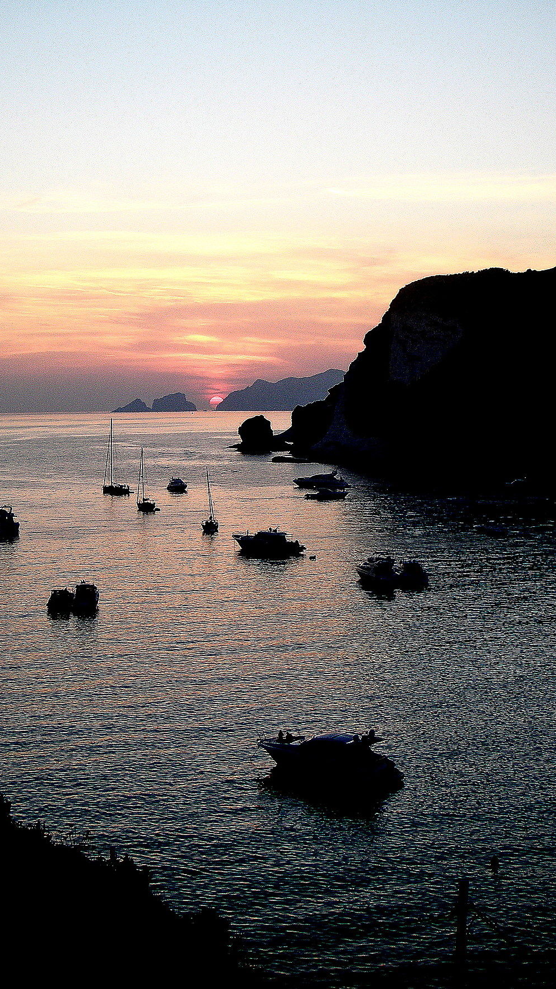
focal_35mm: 56
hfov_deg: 21.4
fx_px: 1468
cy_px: 493
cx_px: 309
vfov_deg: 37.2
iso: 50
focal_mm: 6.7
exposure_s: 1/60
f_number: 3.5
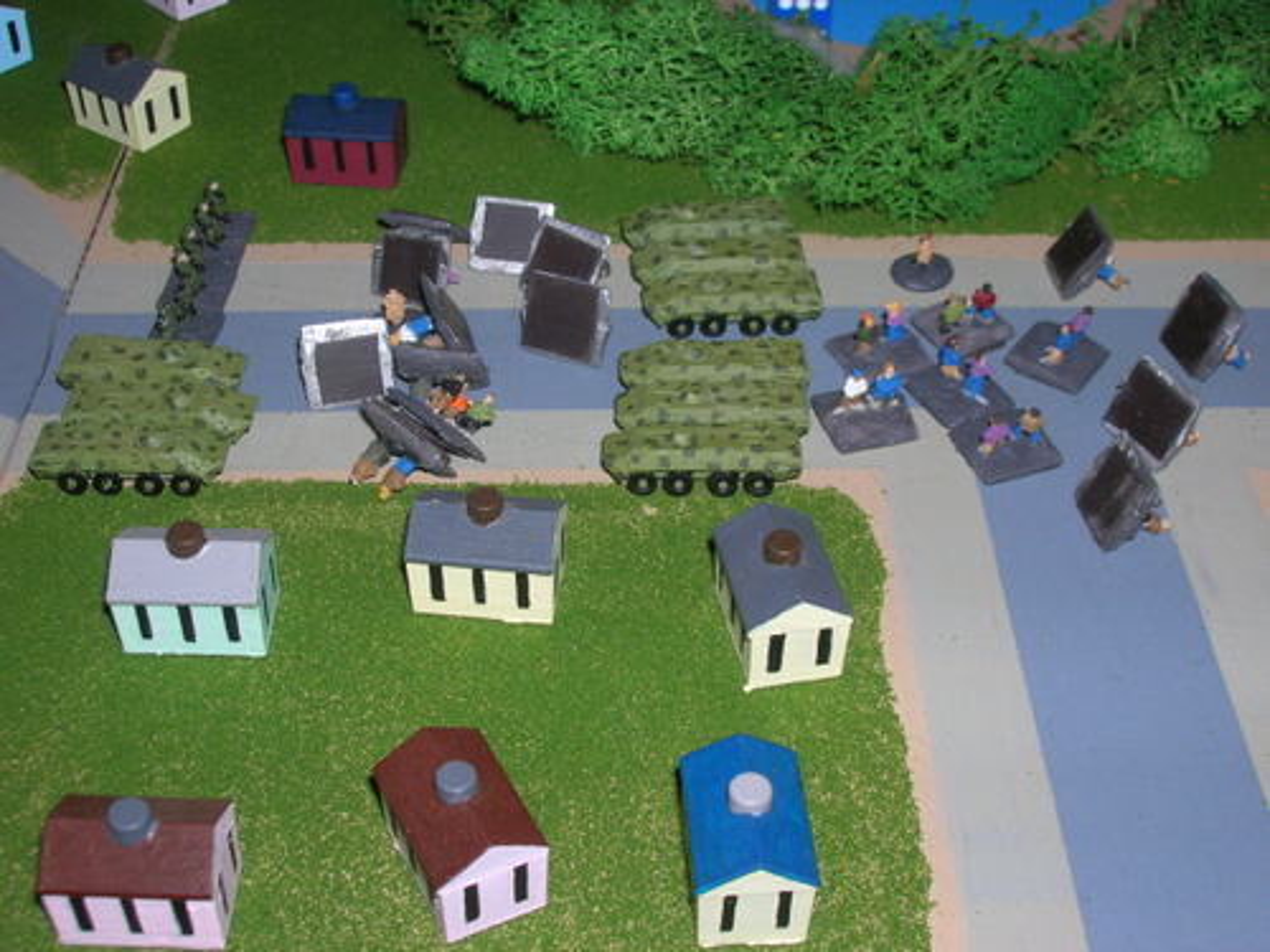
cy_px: 476
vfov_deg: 31.5
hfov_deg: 41.2
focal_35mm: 46
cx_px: 635
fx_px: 1688
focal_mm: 7.7
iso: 50
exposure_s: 1/60.1
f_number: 5.4
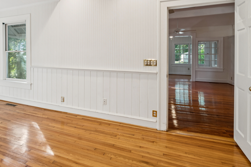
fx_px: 174
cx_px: 57
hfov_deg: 66.2
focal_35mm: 25
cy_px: 53
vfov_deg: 50.2
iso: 400
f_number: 8
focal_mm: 16
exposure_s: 1/13
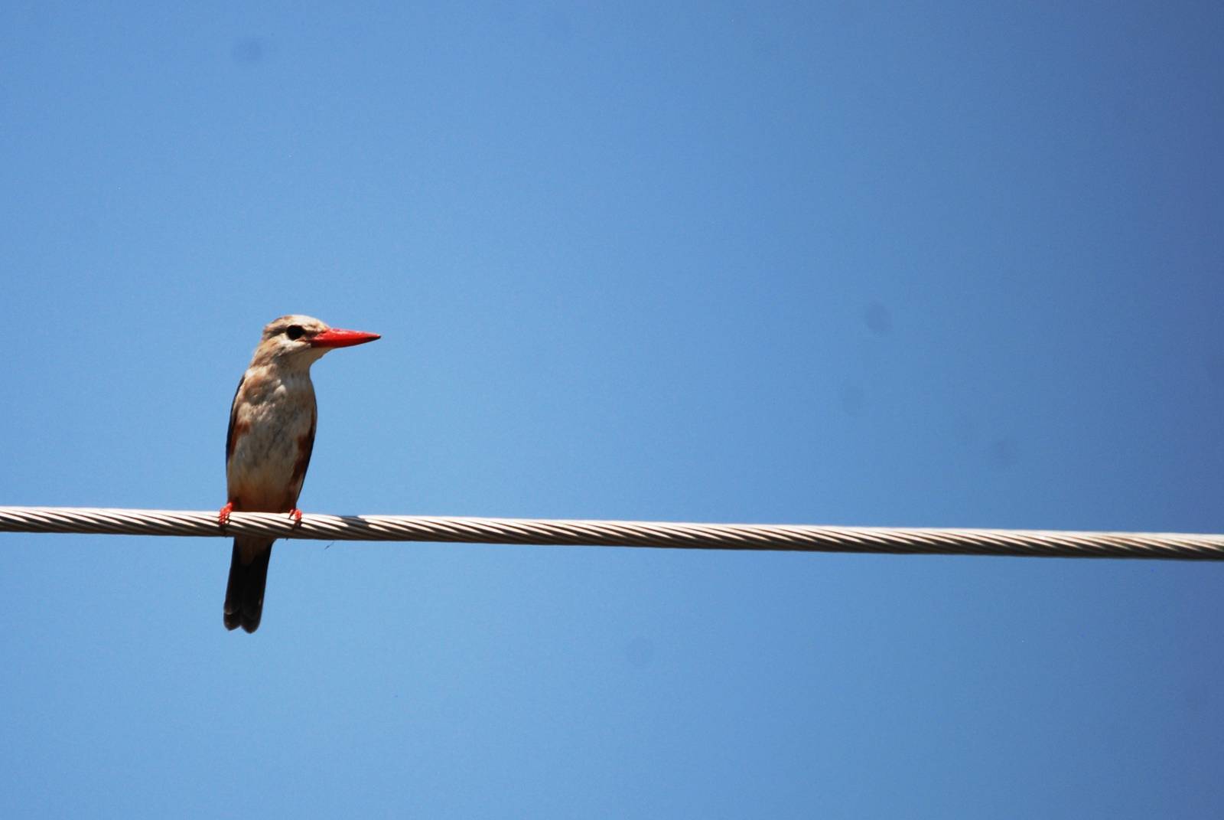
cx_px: 612
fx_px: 25530
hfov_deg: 2.7
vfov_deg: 1.8
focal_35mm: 750
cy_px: 410
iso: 200
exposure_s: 1/1000
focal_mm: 500
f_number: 6.3
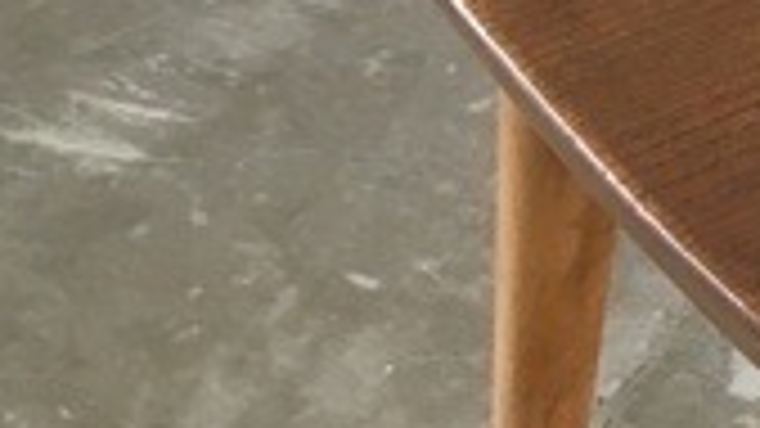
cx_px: 1268
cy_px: -126
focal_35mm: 127
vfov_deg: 9.4
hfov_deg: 15.1
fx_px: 2559
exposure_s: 1/30
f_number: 2.2
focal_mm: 4.15
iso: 64
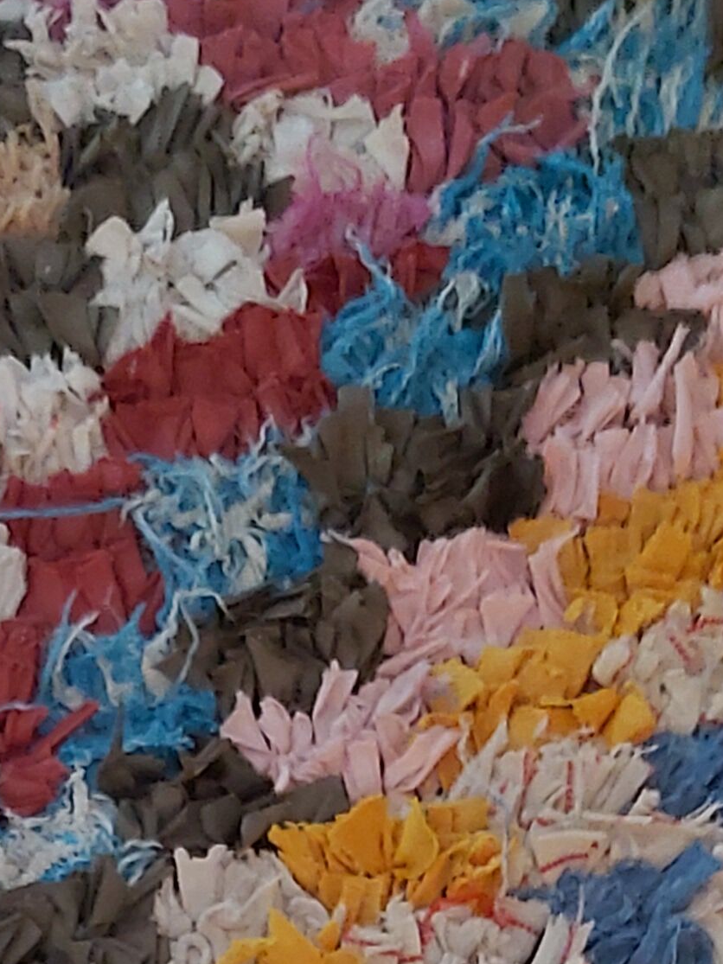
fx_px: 2618
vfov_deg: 18.9
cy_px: 1360
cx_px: 138
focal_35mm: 94
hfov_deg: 15.6
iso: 800
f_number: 1.7
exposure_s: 1/25
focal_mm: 3.92
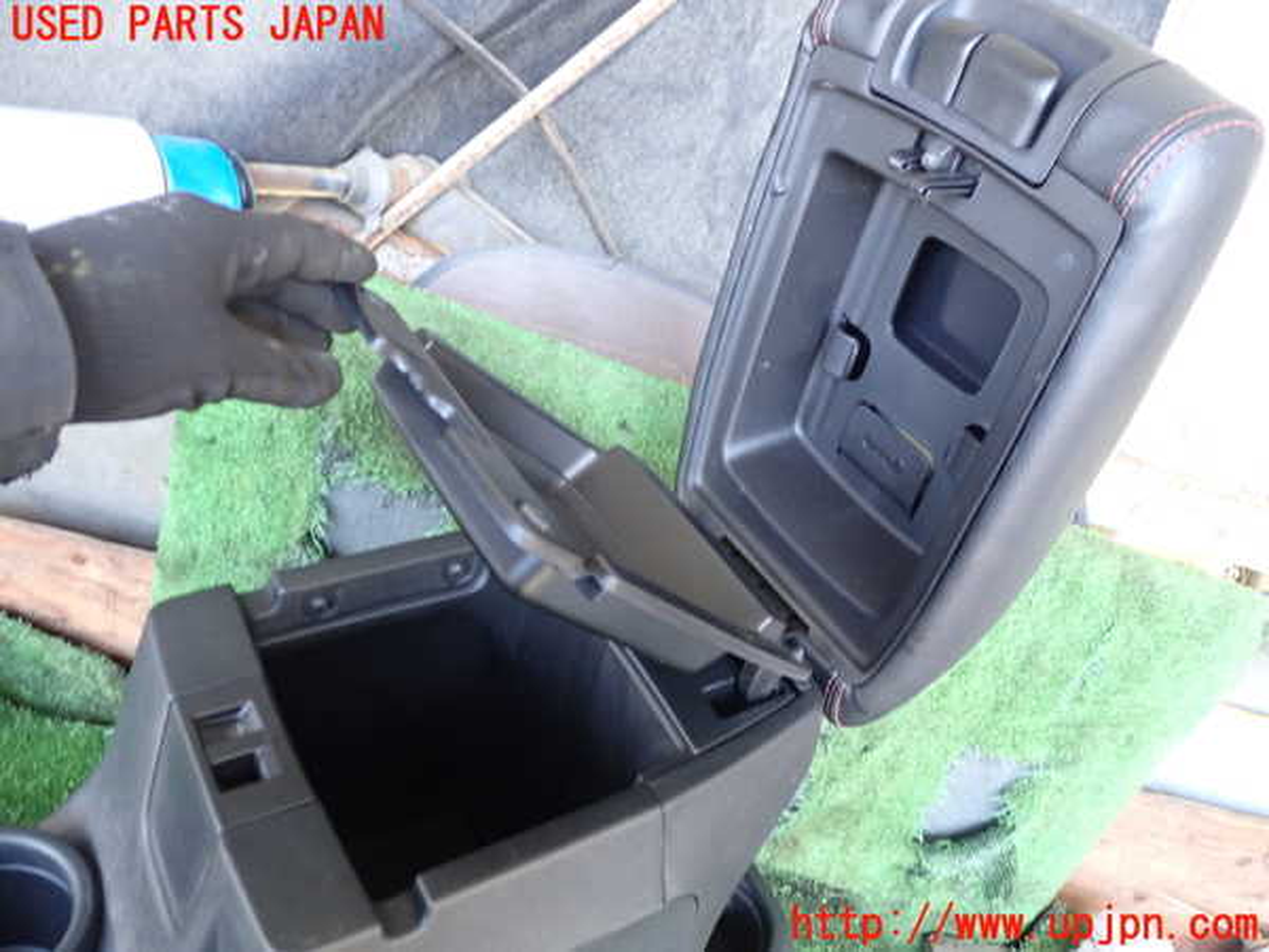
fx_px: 1100
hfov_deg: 60.0
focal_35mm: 30
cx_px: 634
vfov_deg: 46.8
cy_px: 476
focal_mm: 5.4
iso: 320
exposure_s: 1/30
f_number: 2.3
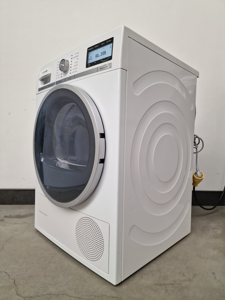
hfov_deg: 58.9
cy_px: 150
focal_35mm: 23
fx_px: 199
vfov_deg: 73.9
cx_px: 112
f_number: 1.8
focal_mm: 6.4
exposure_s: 1/180
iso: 100
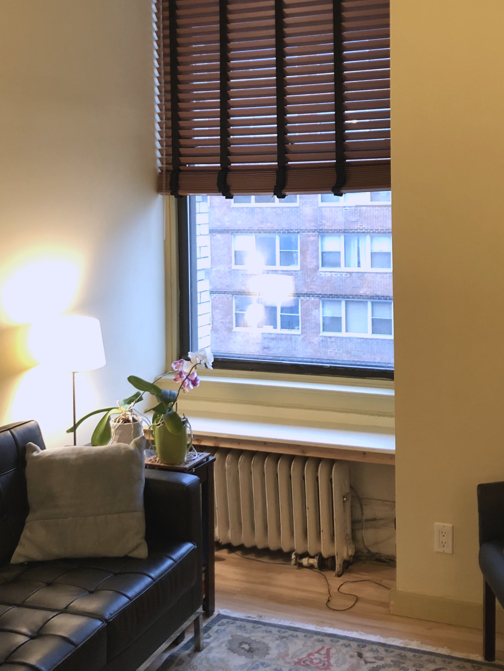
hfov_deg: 30.9
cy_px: 236
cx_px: 283
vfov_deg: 40.0
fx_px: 912
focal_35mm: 47
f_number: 1.8
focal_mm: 3.99
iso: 50
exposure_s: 1/15
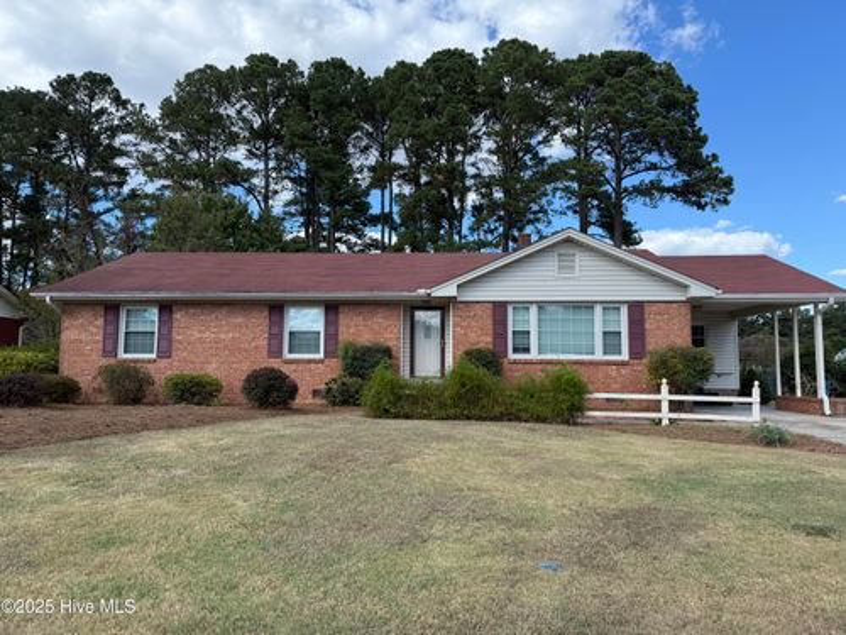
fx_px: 587
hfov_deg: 71.6
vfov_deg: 56.8
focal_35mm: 24
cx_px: 423
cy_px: 318
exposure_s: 1/2053
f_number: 1.78
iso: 100
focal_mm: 6.76
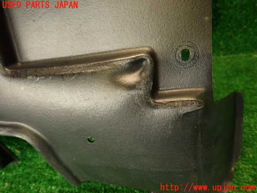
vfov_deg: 54.9
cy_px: 96
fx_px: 186
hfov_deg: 69.4
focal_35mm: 25
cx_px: 128
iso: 200
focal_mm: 4.5
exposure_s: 1/30
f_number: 2
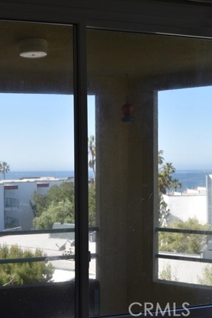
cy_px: 158
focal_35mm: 44
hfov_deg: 30.2
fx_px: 387
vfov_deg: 44.7
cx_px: 56
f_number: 8
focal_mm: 19
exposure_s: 1/250
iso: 200
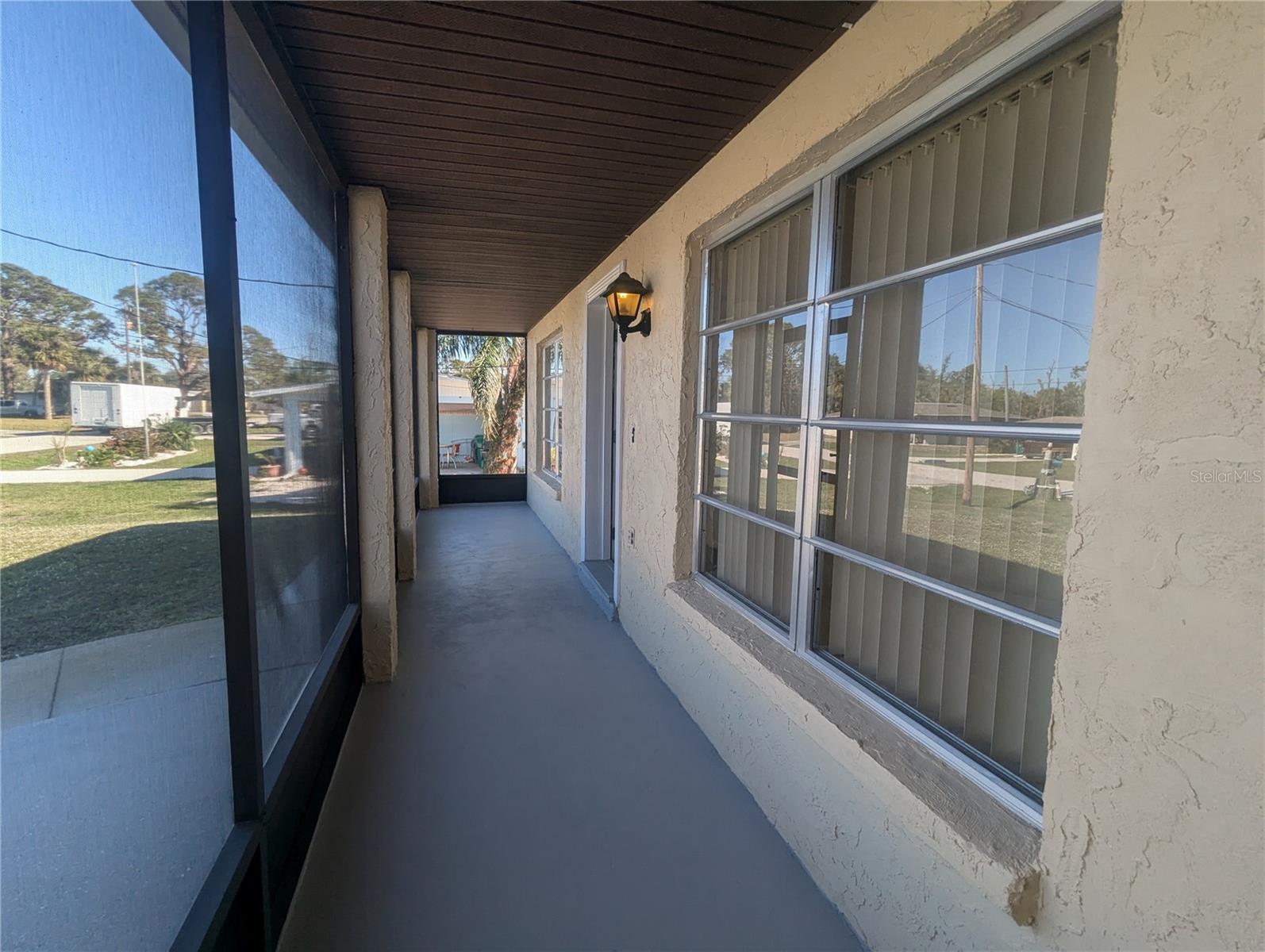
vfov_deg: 78.2
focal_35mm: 16
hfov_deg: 94.4
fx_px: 585
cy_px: 476
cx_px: 632
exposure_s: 1/285
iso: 43
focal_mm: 2.35
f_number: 2.2
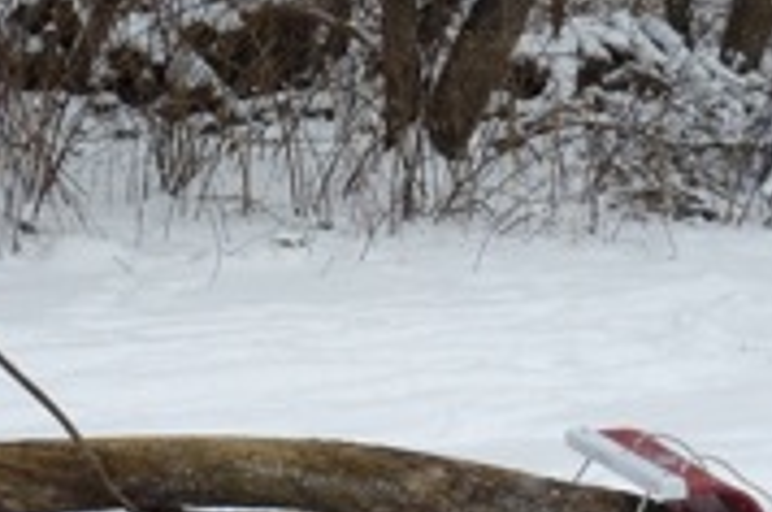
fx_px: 1819
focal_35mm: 85
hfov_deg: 24.0
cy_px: 4
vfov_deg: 15.7
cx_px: 408
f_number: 2.8
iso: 80
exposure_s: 1/320
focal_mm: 5.5
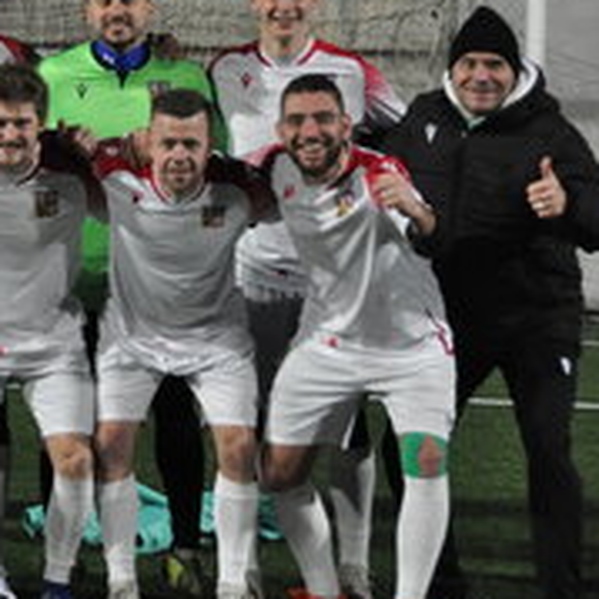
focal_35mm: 224
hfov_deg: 7.8
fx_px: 4385
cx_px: -85
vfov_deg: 7.8
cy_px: 177
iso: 1600
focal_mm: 75
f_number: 5
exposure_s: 1/100
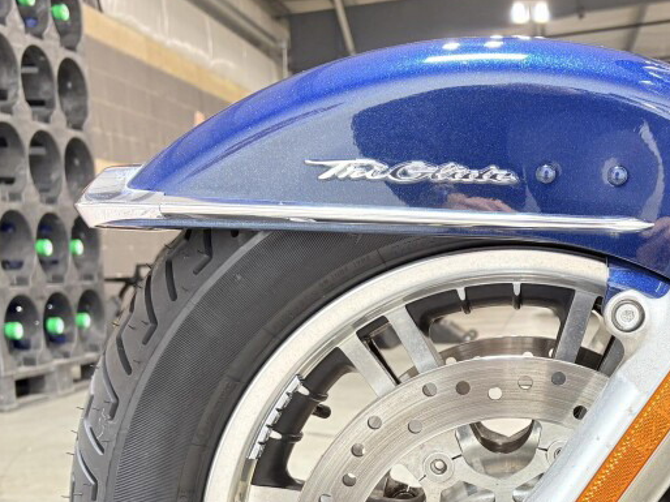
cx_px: 518
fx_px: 1045
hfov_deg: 34.7
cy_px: 465
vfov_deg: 26.0
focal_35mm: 54
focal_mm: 5.96
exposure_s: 1/60
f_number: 1.6
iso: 100
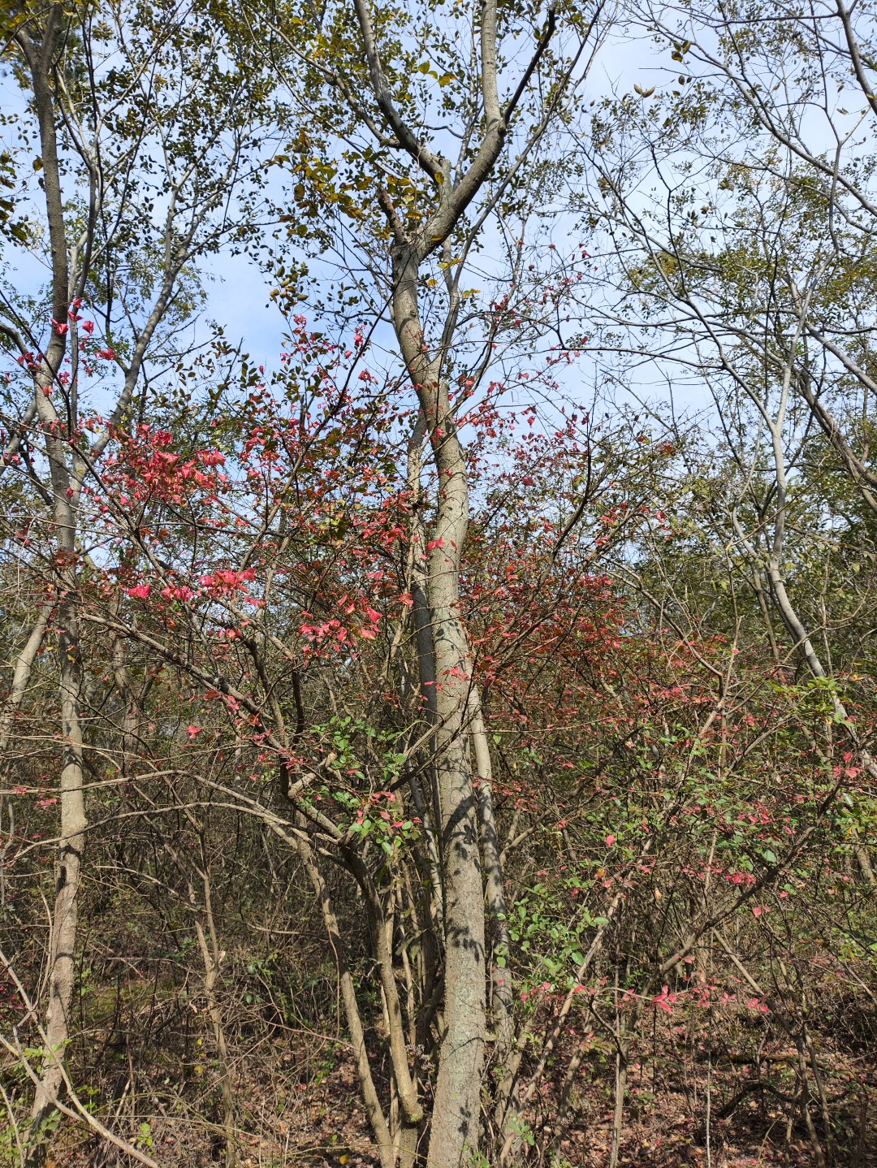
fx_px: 810
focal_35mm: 24
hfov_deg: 56.9
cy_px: 584
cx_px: 438
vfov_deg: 71.6
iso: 50
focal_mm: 4.68
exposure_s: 1/1156
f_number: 1.8
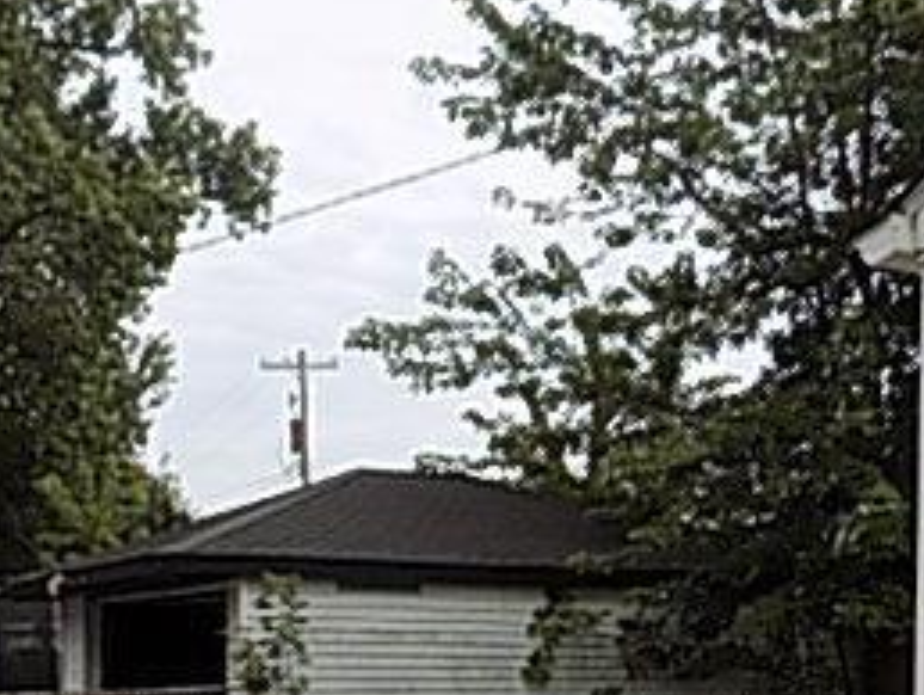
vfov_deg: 23.7
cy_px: 806
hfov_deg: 33.4
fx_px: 1523
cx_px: 304
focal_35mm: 57
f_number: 3.1
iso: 80
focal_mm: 4
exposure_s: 1/500
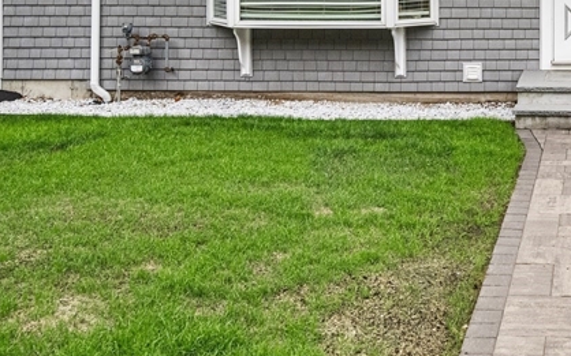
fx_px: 778
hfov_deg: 35.9
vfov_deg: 24.2
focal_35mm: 50
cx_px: 587
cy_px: -31
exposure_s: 1/500
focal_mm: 20
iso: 2000
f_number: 5.6
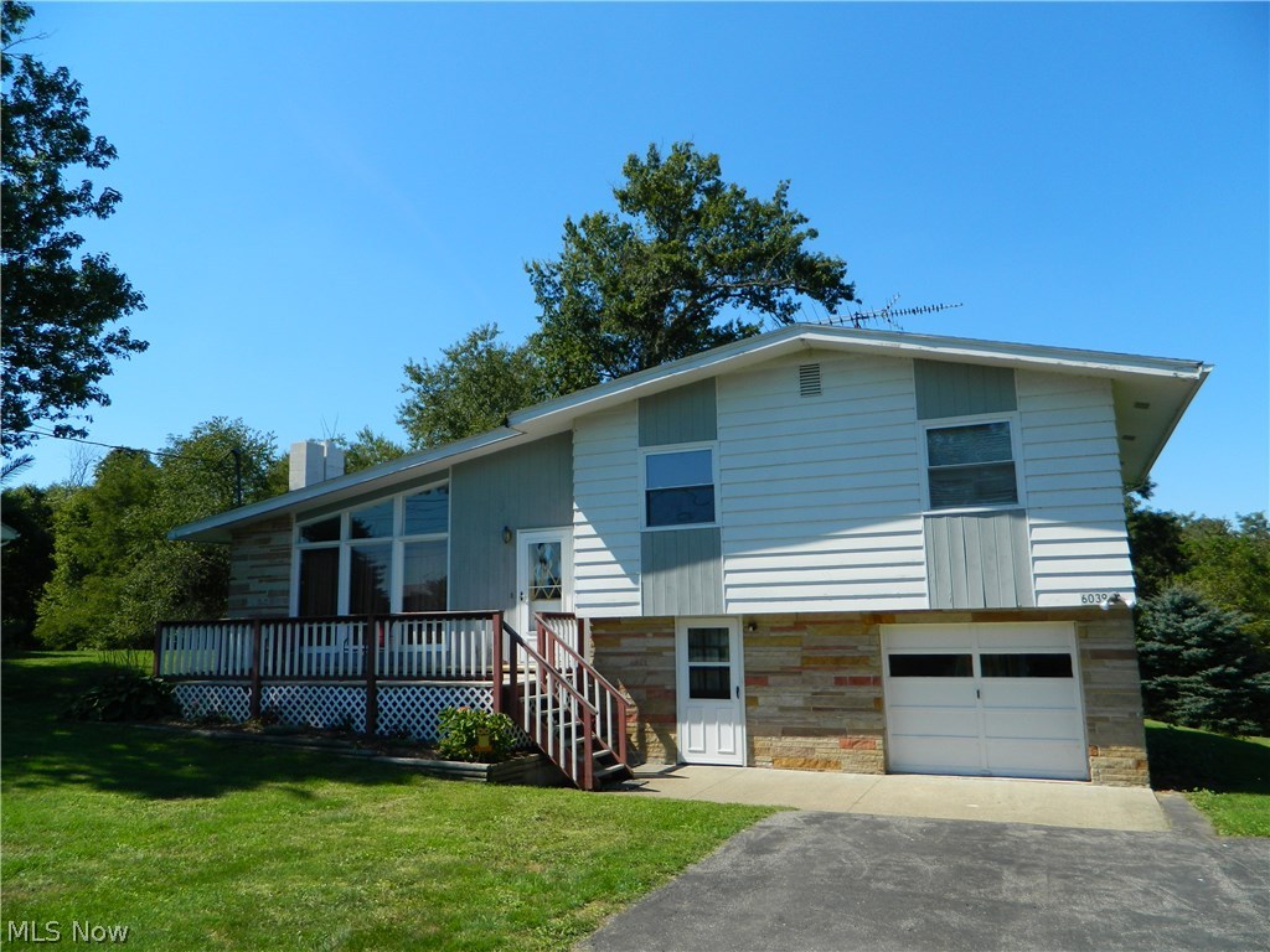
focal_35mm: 25
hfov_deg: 69.4
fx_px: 917
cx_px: 635
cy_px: 476
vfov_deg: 54.9
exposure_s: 1/800
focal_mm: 4.5
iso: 80
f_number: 3.1
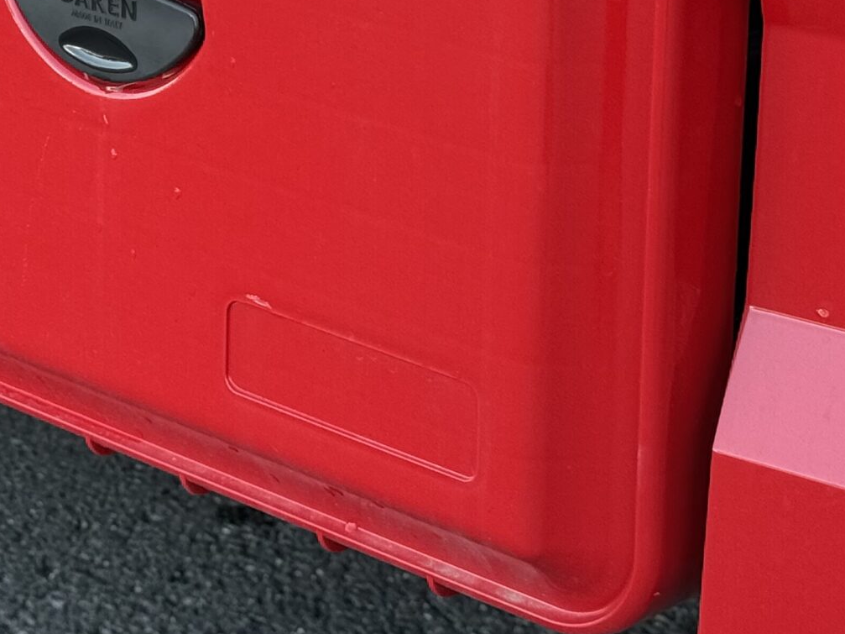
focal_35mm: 122
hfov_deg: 16.0
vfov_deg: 11.9
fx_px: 2978
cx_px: 102
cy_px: -120
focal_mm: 6.76
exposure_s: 1/245
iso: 100
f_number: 1.78
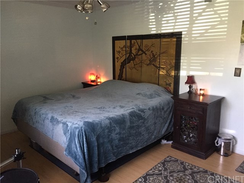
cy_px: 92
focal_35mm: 29
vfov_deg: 48.2
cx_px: 122
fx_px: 204
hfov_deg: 61.7
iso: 250
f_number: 2.2
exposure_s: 1/20
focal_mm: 4.15
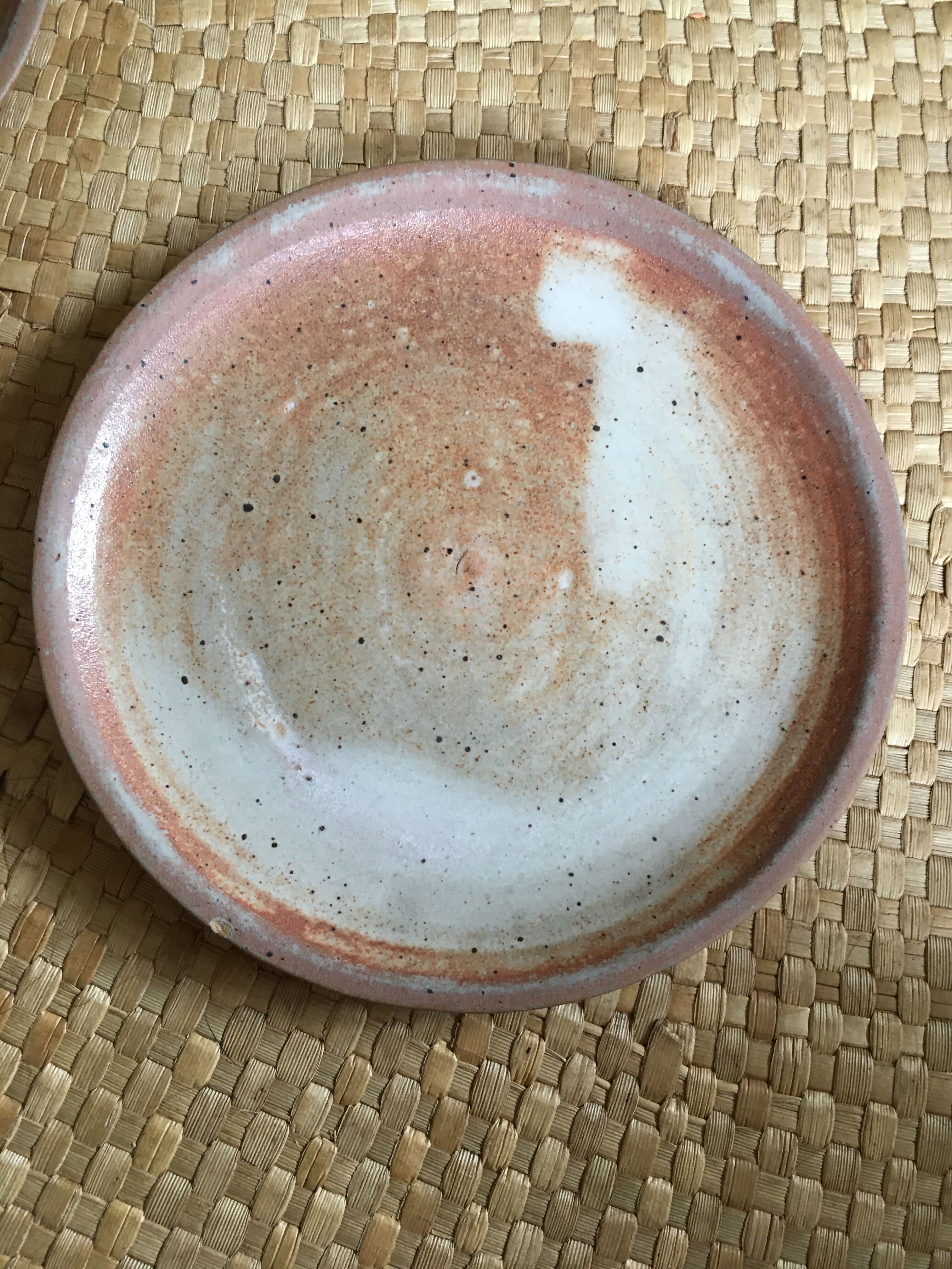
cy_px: 634
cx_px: 476
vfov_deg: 61.7
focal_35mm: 29
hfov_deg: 48.2
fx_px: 1063
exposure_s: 1/33
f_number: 2.2
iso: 100
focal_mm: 4.15
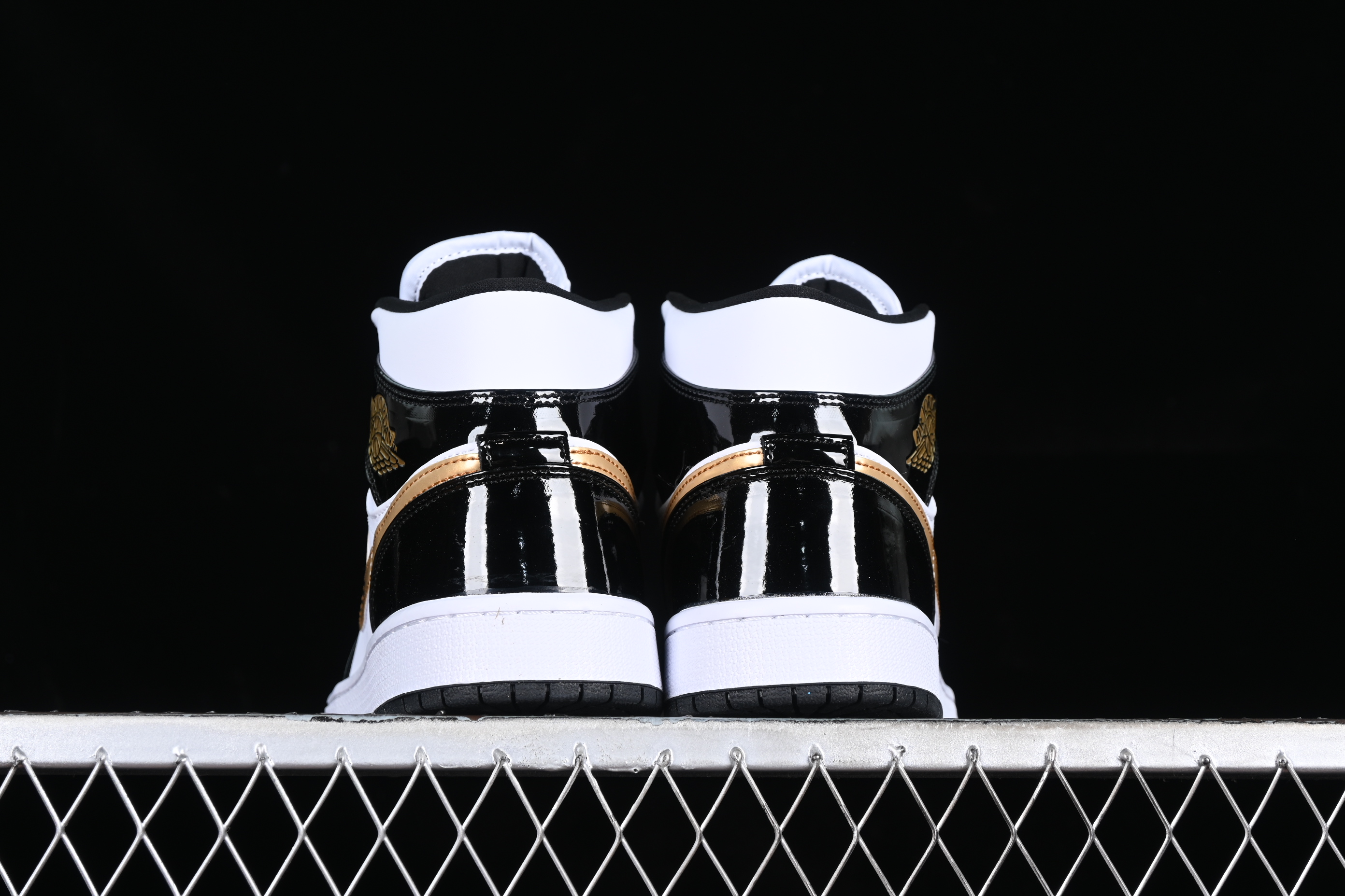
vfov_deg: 18.2
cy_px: 448
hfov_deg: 27.0
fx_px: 2802
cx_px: 672
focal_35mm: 75
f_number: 6.3
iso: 160
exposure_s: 1/60
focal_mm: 50
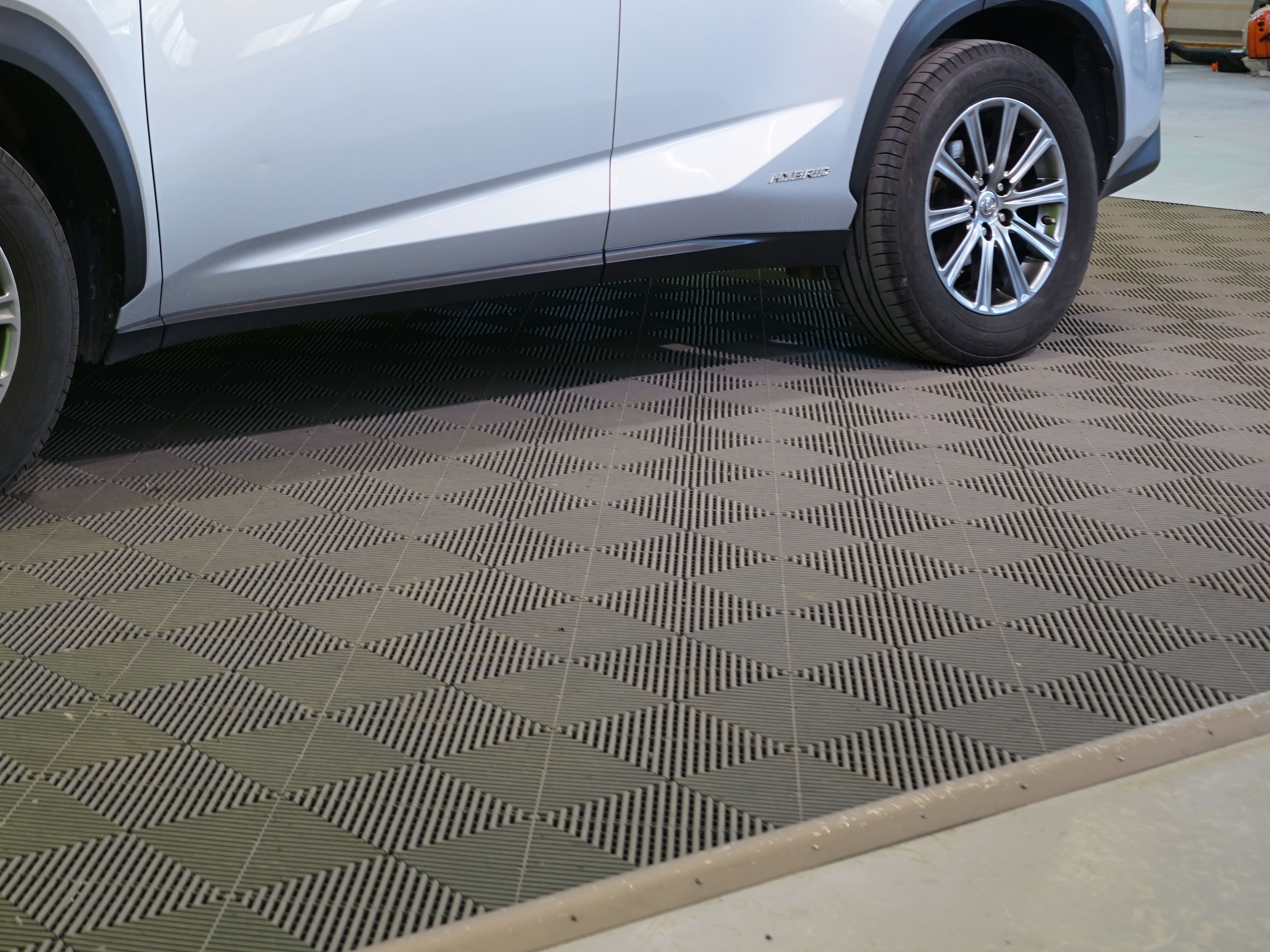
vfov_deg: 22.7
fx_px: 2312
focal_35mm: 63
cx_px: 104
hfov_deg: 29.3
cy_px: 100
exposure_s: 1/30
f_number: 5.6
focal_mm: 32
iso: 400
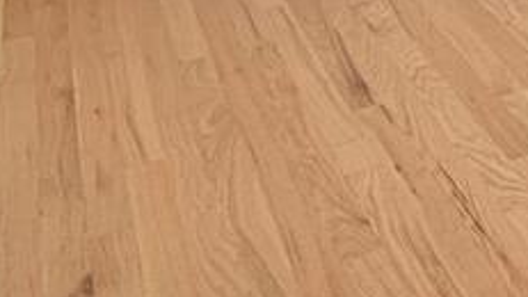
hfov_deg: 16.8
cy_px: -450
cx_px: 1147
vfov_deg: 11.9
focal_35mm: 79
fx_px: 1106
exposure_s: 1/20
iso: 3200
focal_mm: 17
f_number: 8
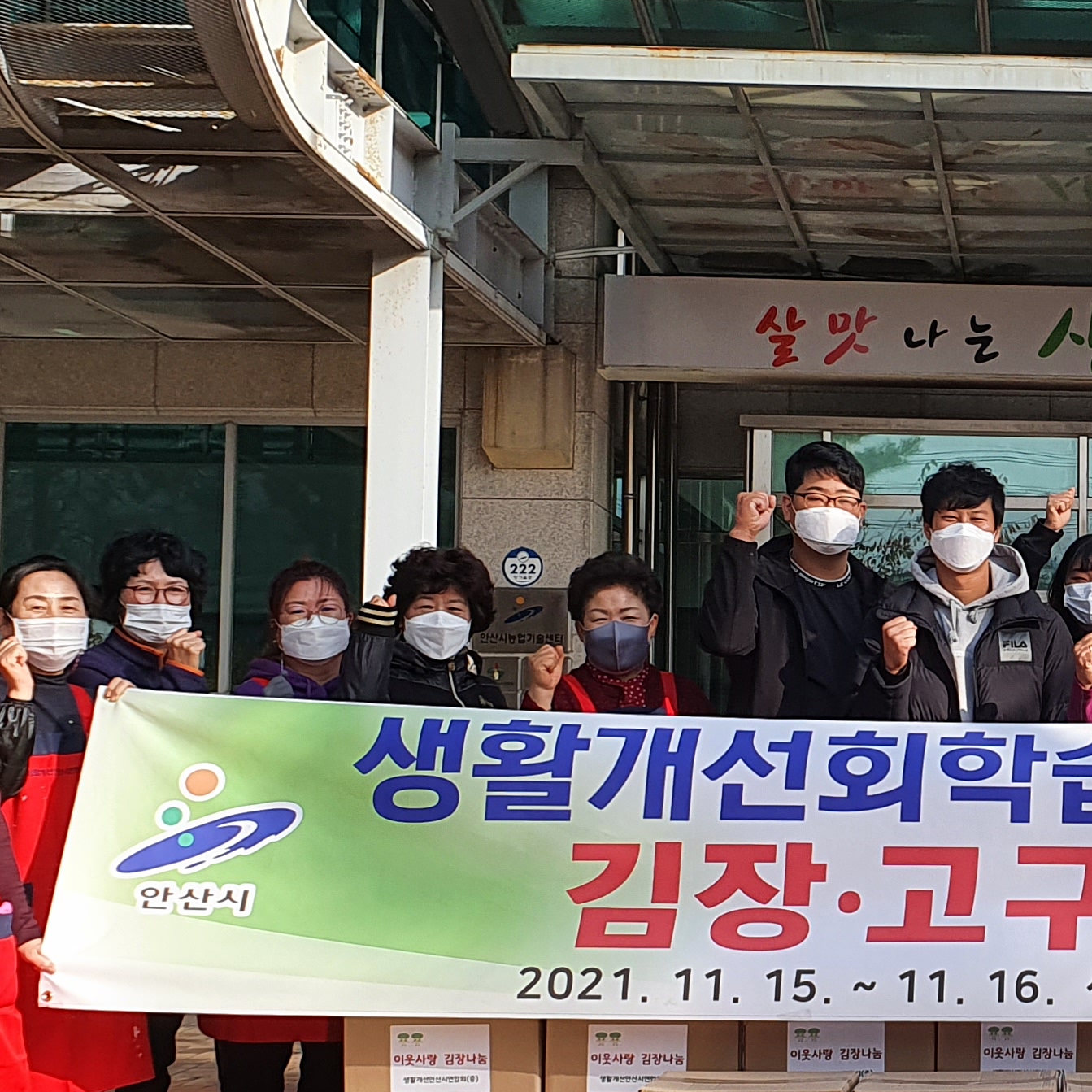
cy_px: 624
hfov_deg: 23.1
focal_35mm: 69
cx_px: 1275
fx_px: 2463
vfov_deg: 25.0
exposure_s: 1/1024
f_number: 2.4
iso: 50
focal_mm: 4.32
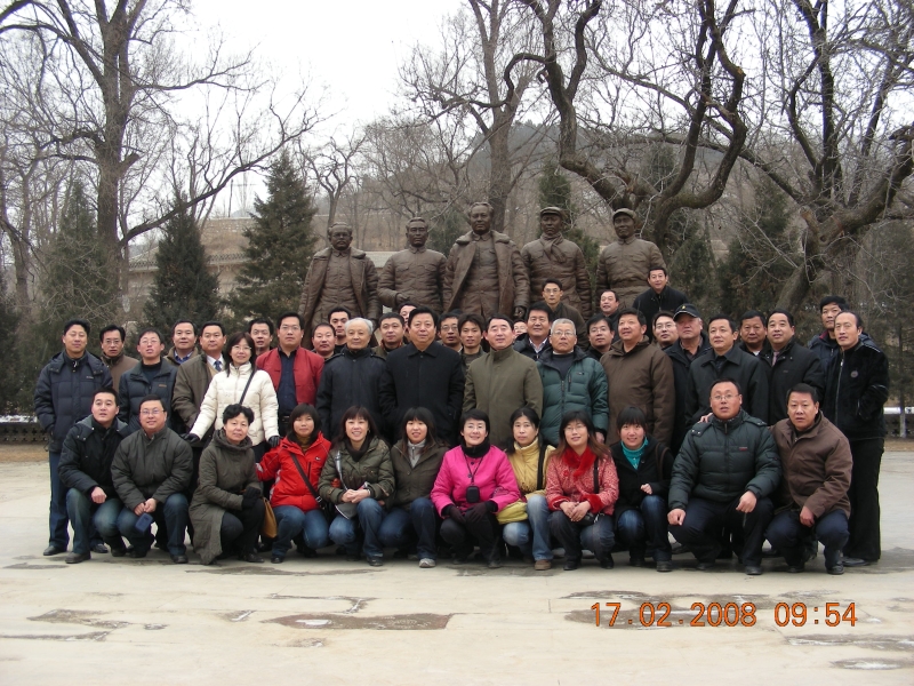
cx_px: 457
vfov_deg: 37.7
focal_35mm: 38
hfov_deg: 49.0
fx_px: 1003
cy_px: 343
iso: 50
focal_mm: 6.3
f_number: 3.5
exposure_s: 1/37.6
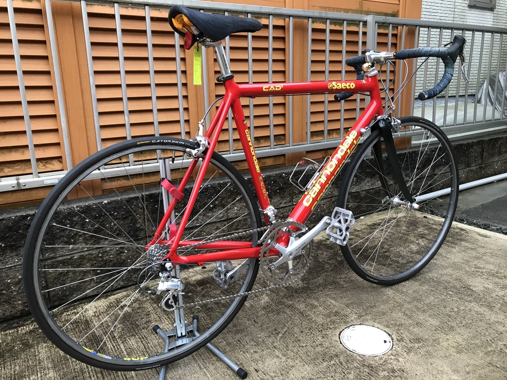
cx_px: 254
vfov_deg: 49.7
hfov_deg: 63.4
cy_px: 190
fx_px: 410
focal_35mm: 28
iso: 40
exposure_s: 1/24
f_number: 1.8
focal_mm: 3.99
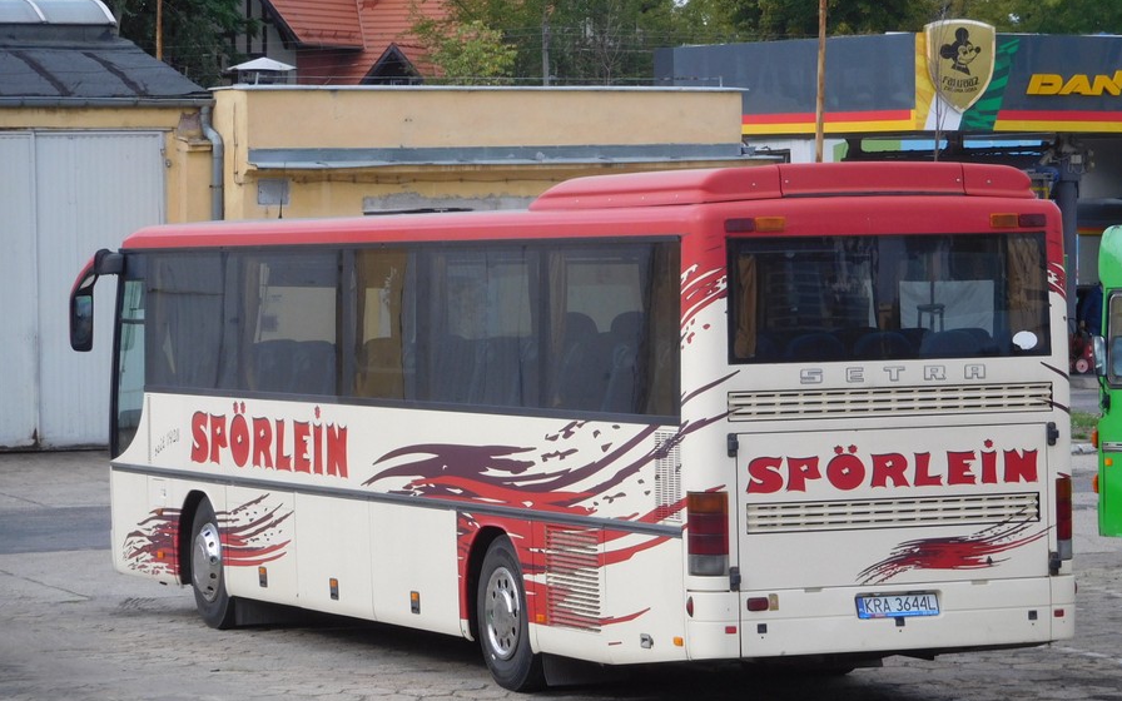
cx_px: 561
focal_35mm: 149
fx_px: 4556
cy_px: 395
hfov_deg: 14.0
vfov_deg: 8.8
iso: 125
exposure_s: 1/320
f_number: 5.1
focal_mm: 25
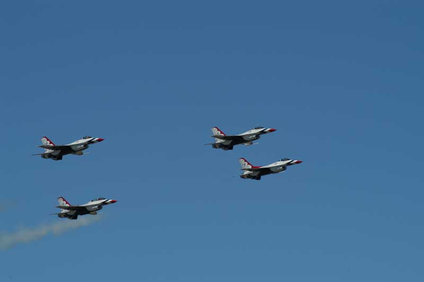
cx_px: 212
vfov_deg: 5.4
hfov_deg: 8.1
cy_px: 141
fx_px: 3001
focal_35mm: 255
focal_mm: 170
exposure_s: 1/1000
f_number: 8
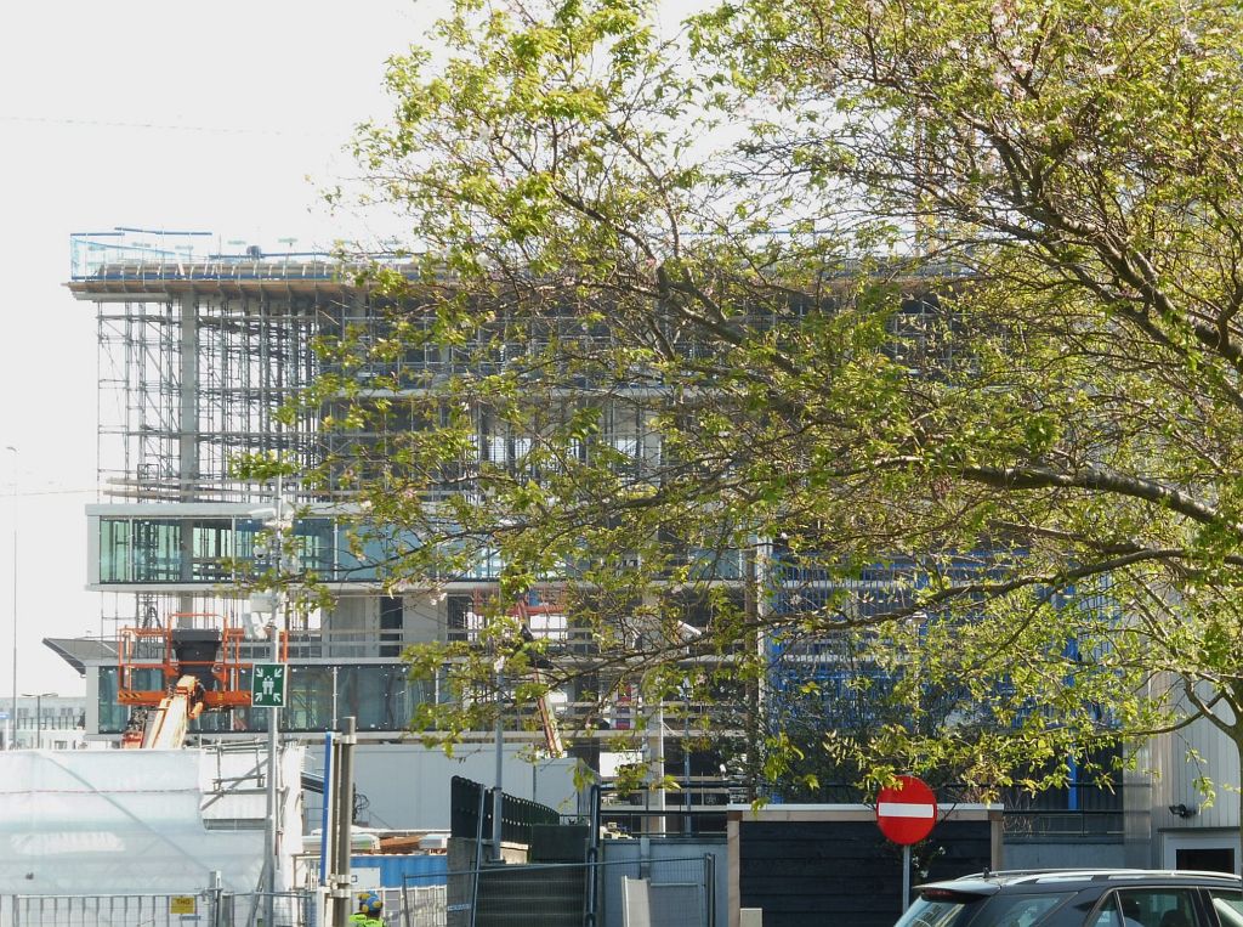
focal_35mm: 145
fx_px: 5195
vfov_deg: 10.2
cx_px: 622
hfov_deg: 13.6
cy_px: 464
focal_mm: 25.9
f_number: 5.4
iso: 100
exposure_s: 1/125
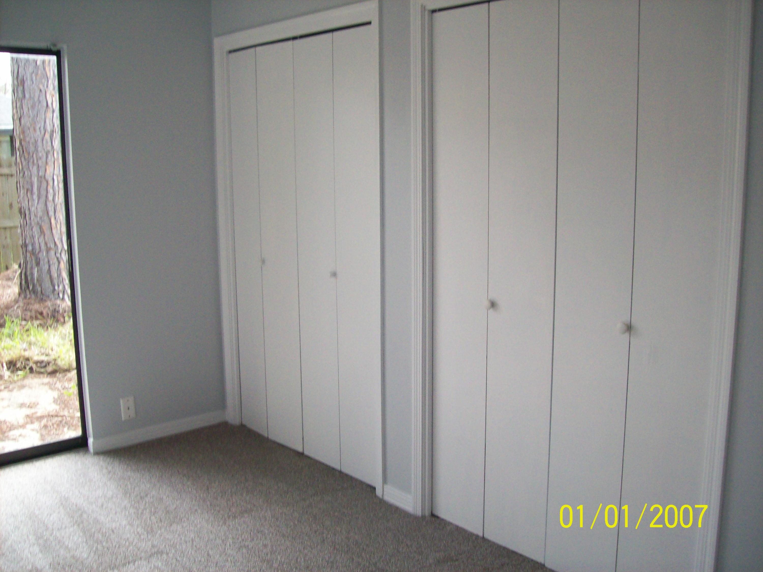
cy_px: 286
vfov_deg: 39.6
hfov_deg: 51.4
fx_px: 793
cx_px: 382
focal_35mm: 36
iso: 200
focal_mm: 6
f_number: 2.7
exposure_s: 1/146
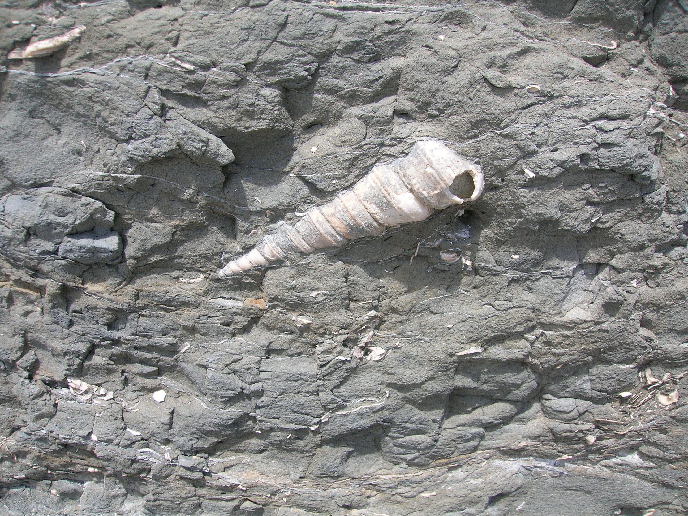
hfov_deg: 54.0
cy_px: 258
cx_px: 344
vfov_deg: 41.8
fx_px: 676
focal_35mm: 34
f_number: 4.9
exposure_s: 1/184
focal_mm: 5.7
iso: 50
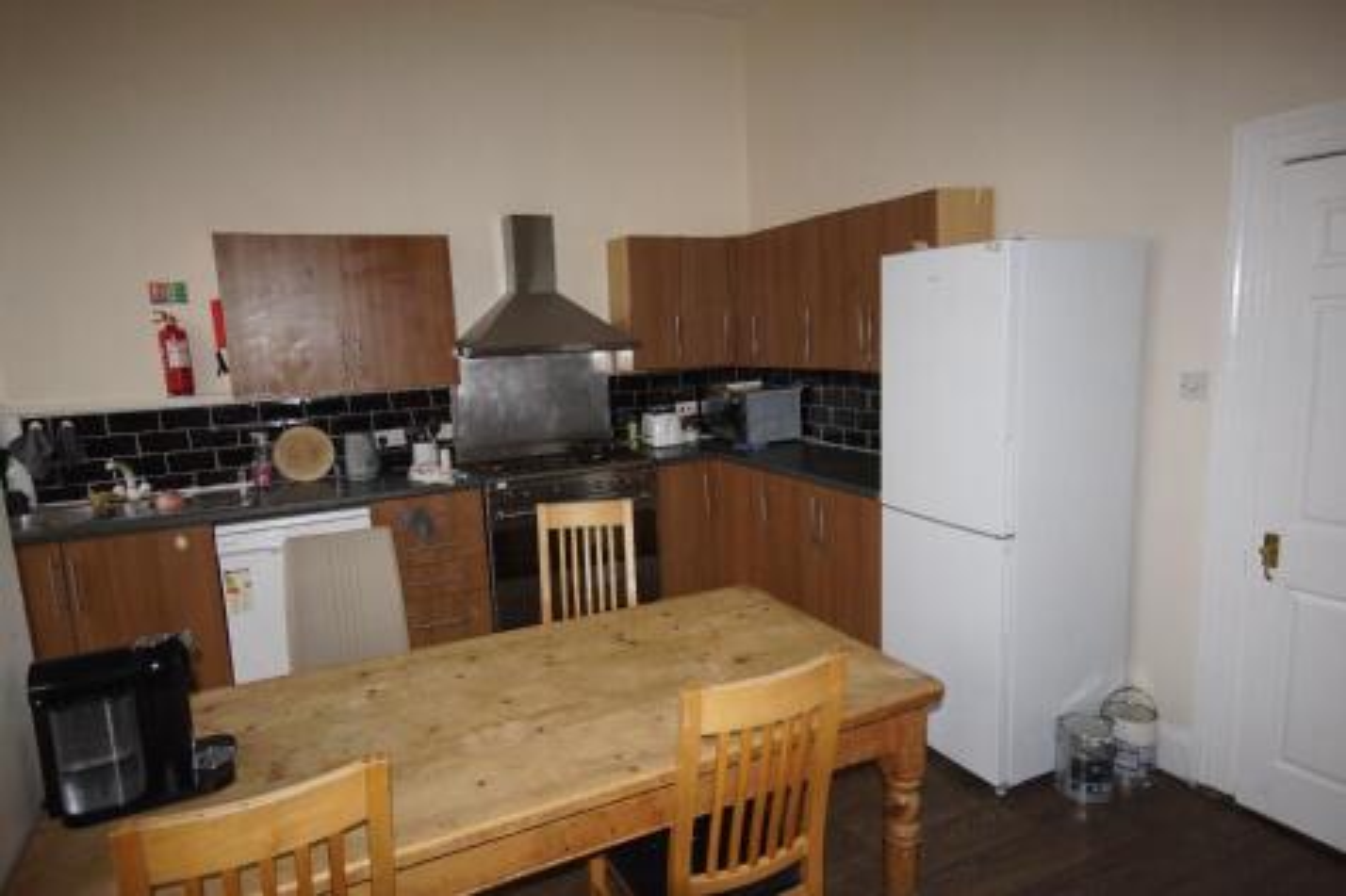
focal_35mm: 22
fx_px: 841
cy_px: 448
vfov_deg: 56.1
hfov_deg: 77.3
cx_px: 673
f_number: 5
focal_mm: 15
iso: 800
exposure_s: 1/160
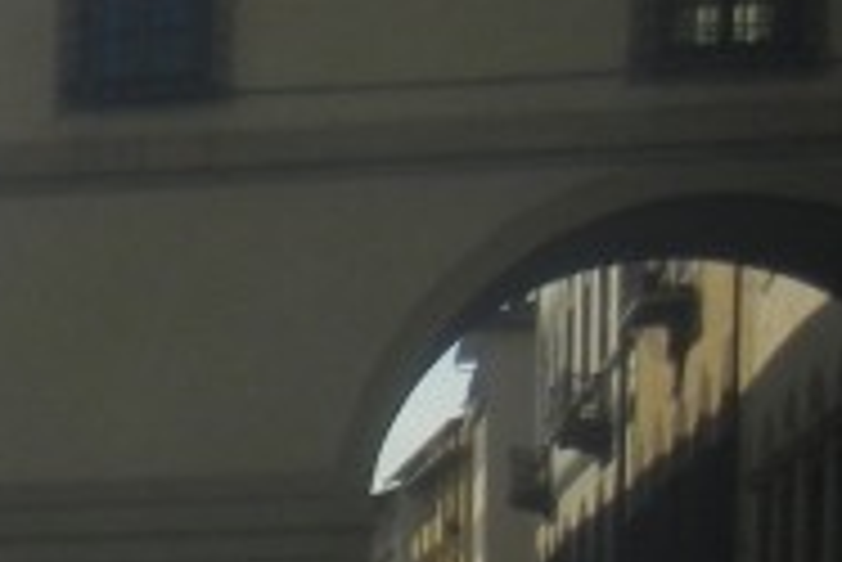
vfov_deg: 7.8
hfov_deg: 10.8
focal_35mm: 171
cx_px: -905
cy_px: 1034
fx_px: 4002
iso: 160
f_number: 7
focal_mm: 5.4
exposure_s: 1/796
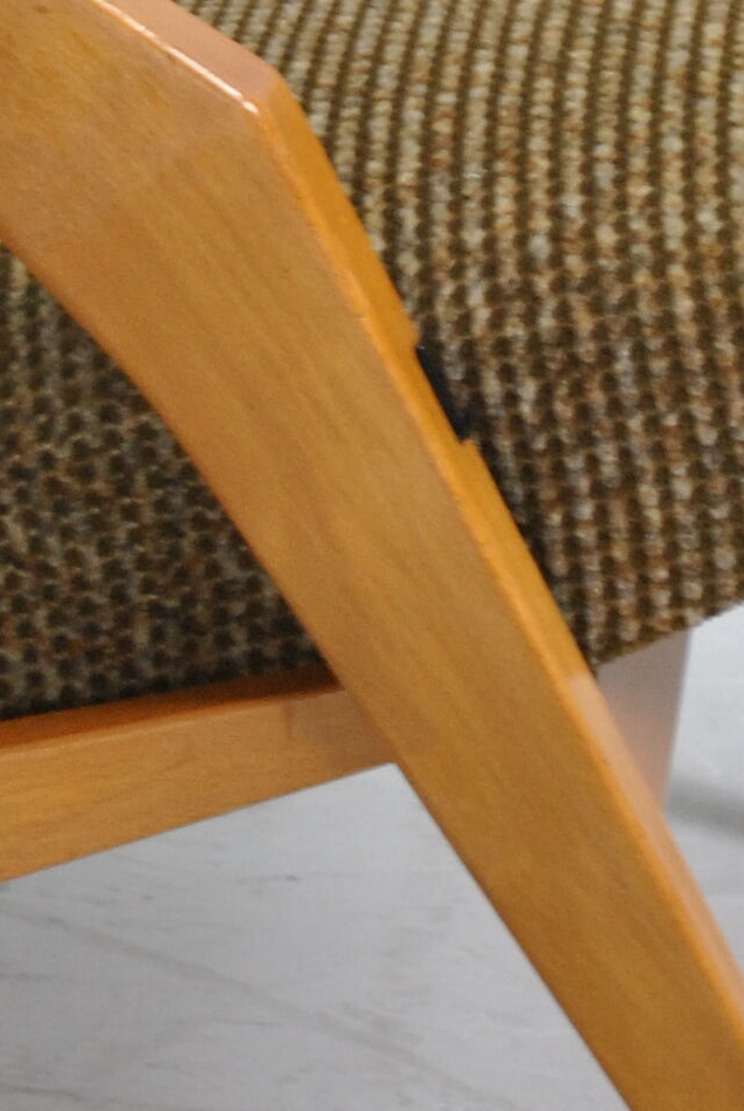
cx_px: 278
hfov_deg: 6.6
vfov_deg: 9.8
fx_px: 6424
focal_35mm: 208
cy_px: 100
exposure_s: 1/30
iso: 500
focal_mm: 34
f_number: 5
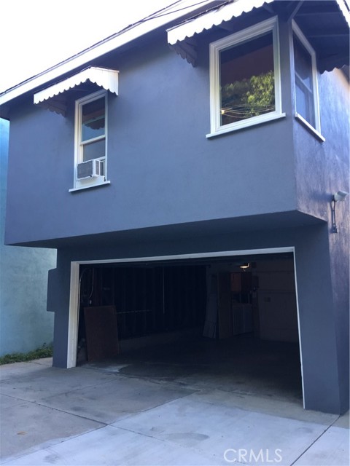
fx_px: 391
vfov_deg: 61.7
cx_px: 175
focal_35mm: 29
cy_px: 233
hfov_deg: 48.2
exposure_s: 1/60
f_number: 2.2
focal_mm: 4.15
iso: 32
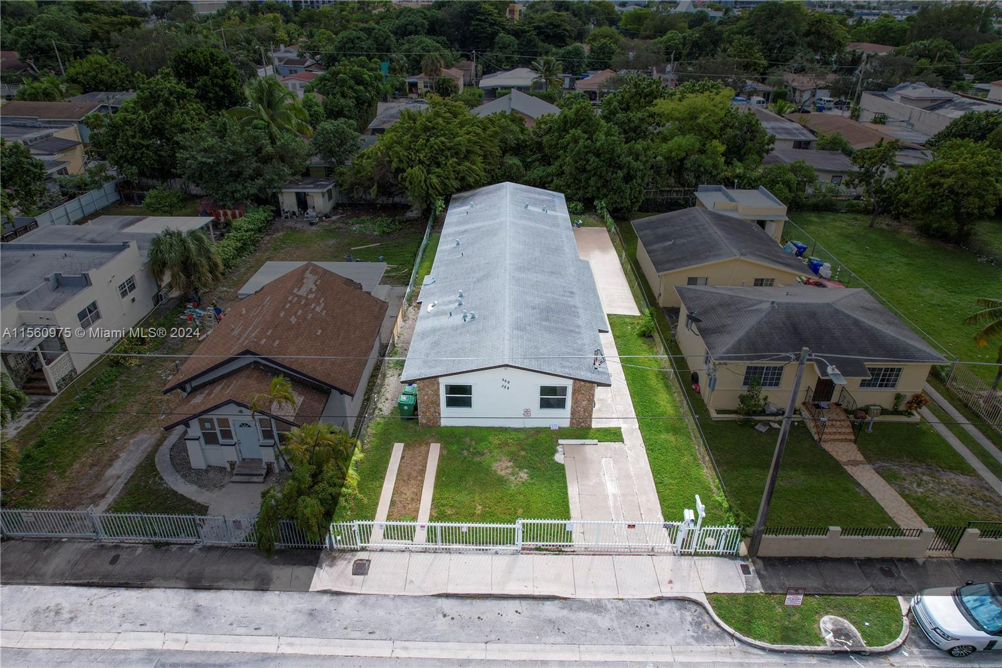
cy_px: 334
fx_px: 612
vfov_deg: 57.2
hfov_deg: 78.6
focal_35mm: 22
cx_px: 501
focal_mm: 8.38
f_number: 2.8
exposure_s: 1/1000
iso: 120
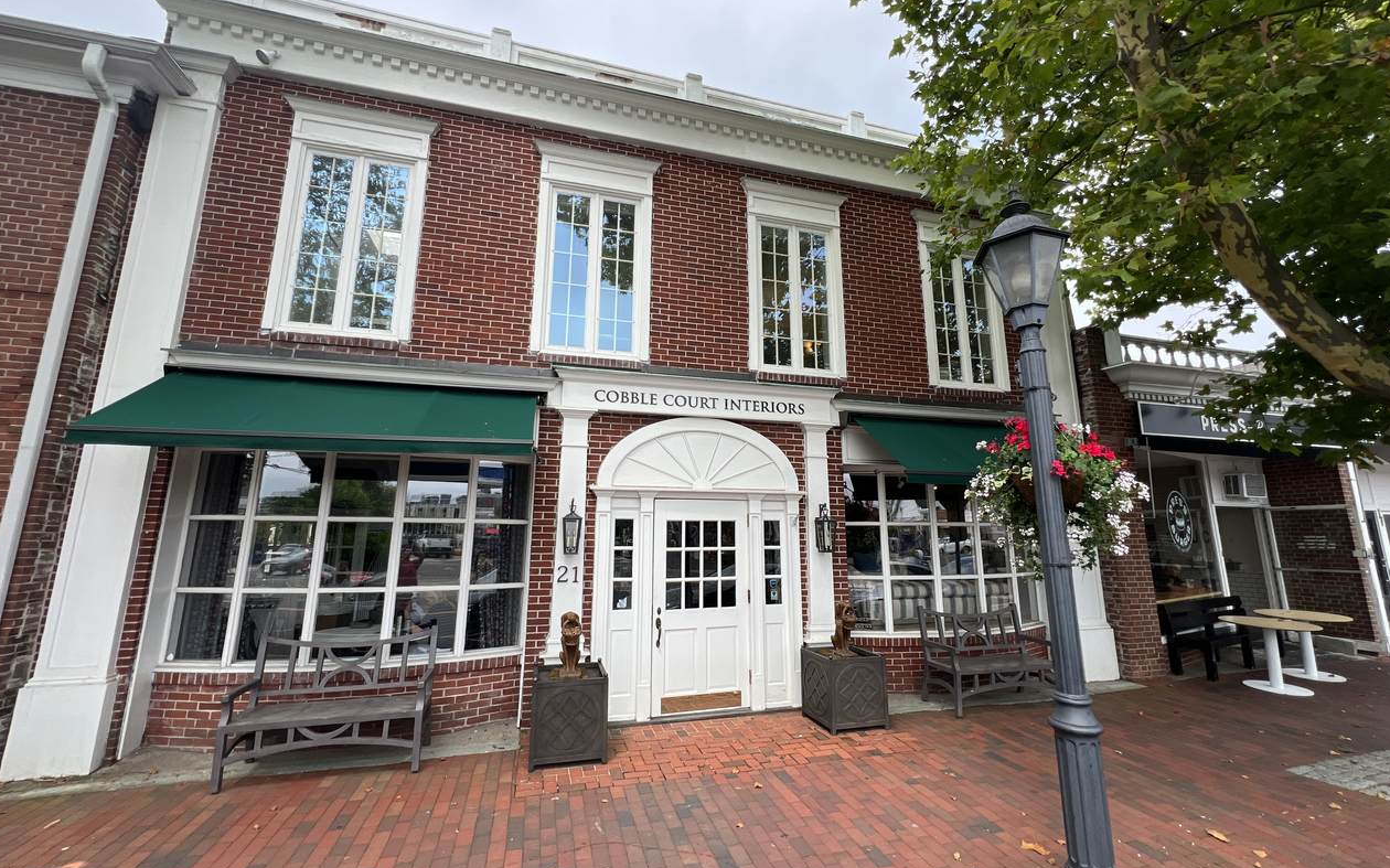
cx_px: 697
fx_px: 530
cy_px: 421
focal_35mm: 14
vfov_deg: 78.6
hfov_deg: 105.3
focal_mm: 1.57
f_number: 1.8
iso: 32
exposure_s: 1/657
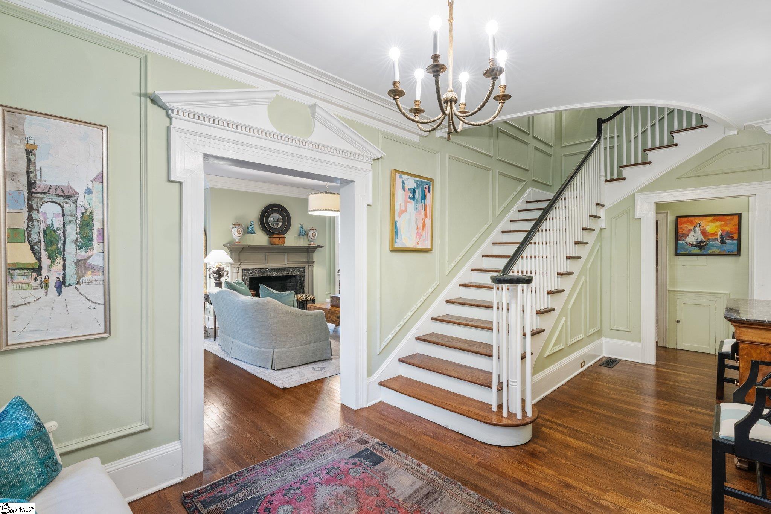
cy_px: 257
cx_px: 386
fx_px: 343
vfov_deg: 73.7
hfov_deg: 96.7
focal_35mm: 16
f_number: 9
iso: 200
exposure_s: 2
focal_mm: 16
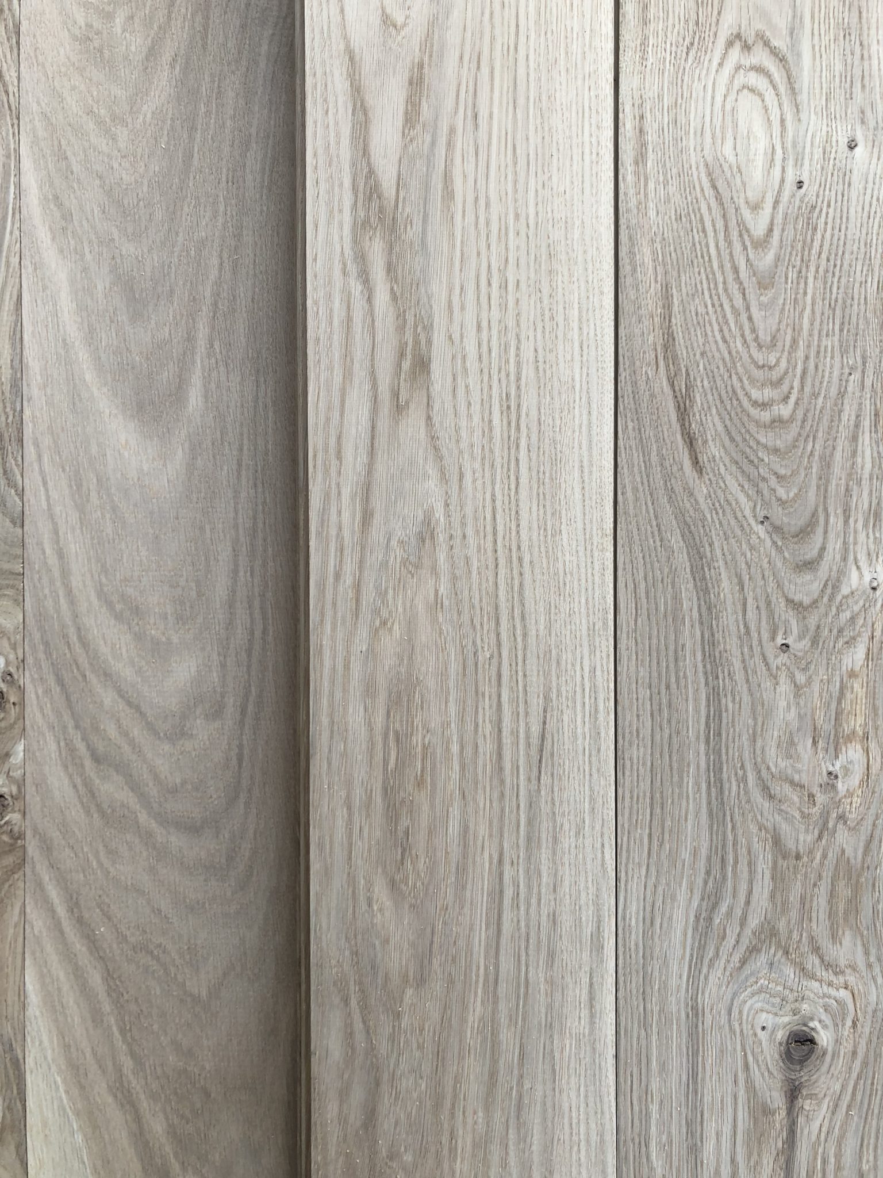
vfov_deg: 63.4
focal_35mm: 28
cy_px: 589
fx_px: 952
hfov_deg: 49.7
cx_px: 442
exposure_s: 1/100
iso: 32
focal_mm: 3.99
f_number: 1.8
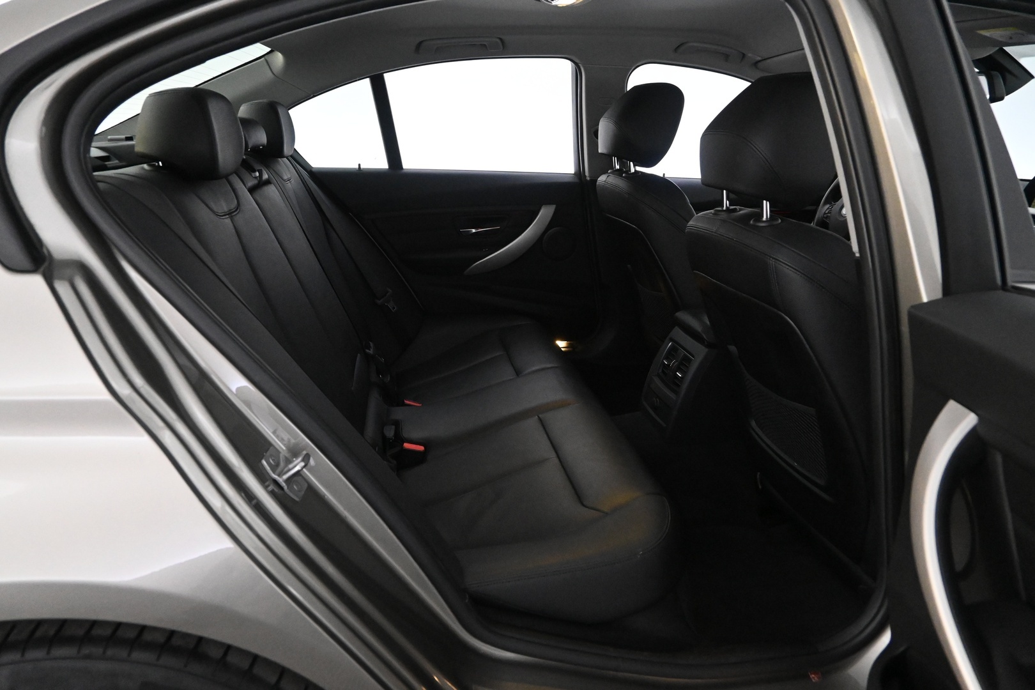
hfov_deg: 73.7
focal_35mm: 24
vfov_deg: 53.1
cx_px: 518
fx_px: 690
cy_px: 345
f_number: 4.5
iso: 6400
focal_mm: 16
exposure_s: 1/80
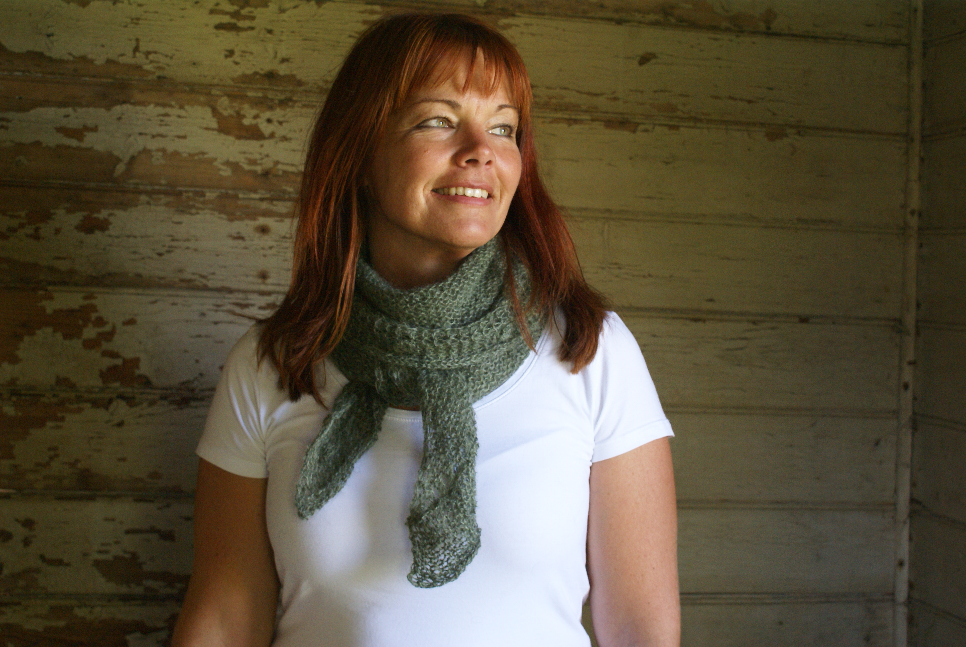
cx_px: 483
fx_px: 1410
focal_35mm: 52
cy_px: 324
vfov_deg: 25.8
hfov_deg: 37.8
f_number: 5.6
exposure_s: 1/60
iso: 400
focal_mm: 35
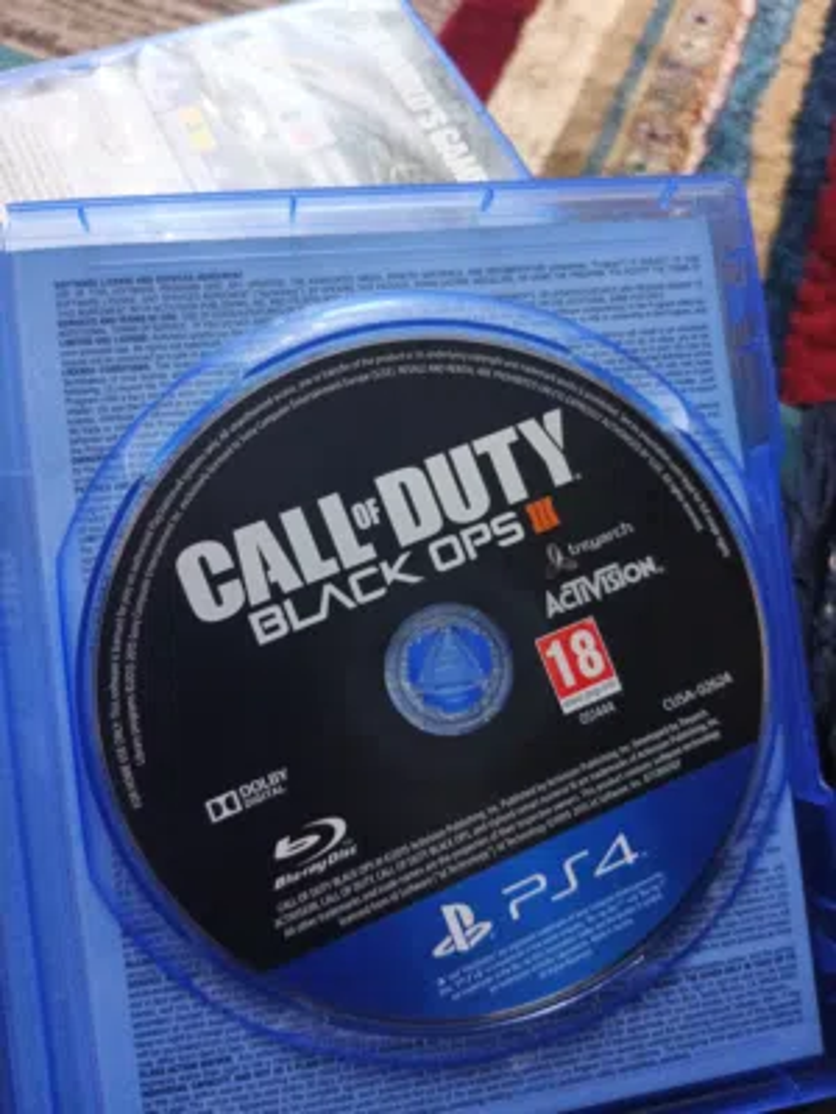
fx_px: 869
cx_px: 418
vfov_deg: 65.3
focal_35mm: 27
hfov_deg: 51.4
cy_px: 557
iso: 1130
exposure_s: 1/33.3
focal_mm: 4.11
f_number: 1.6
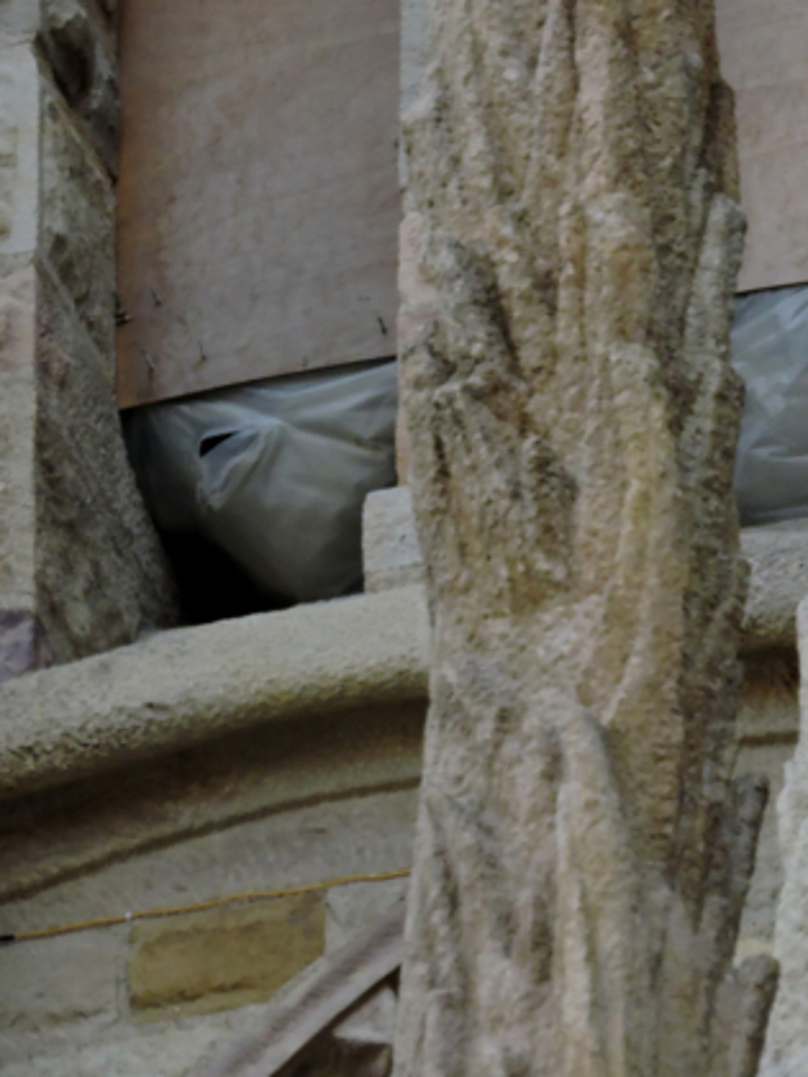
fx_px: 38561
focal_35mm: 1239
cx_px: 634
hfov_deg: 1.2
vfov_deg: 1.6
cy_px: 356
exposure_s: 1/250
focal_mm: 116.5
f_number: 5.6
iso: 360
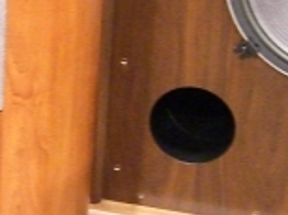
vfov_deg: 9.4
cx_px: -110
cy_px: 101
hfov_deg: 12.1
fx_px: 1312
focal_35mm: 158
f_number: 2.8
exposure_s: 1/30
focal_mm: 7.9
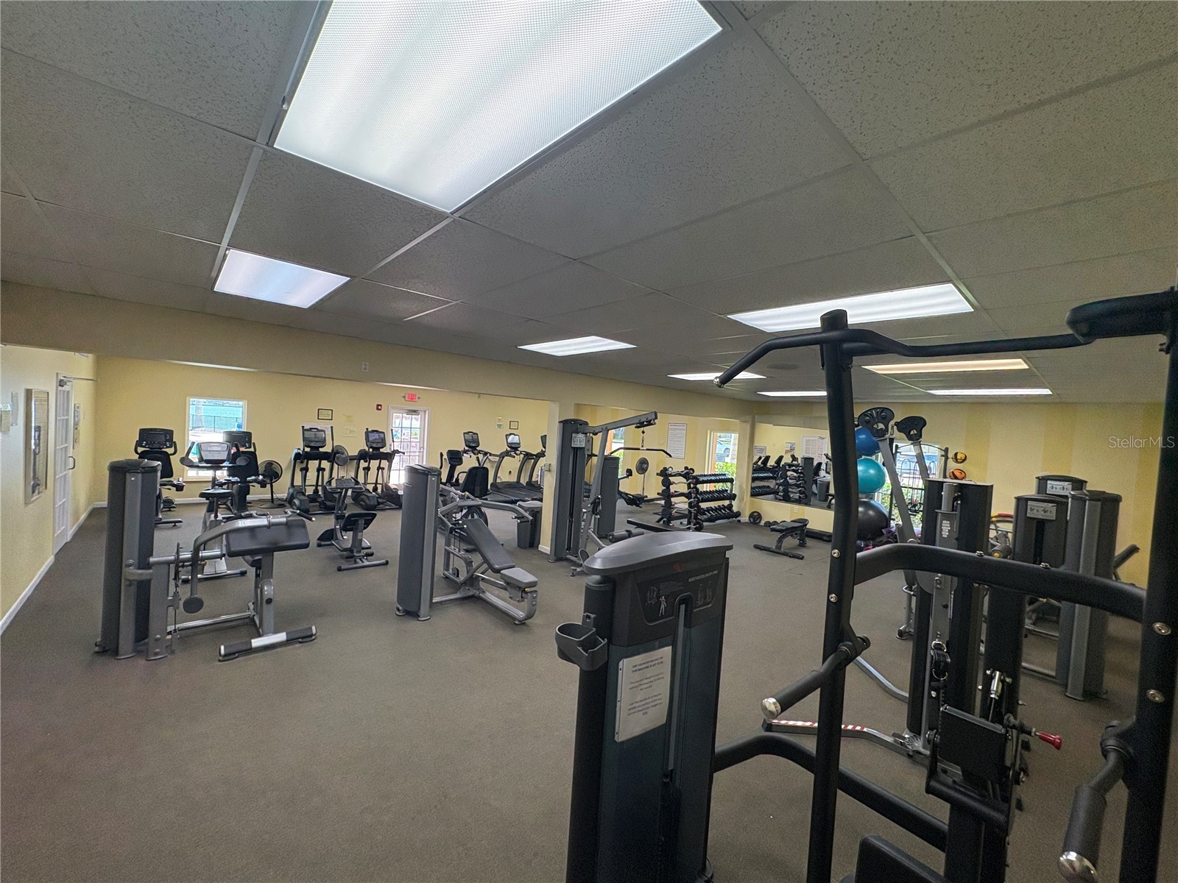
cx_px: 589
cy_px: 442
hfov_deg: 102.1
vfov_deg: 85.7
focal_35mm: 14
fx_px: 476
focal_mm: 2.22
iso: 160
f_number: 2.2
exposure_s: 1/120
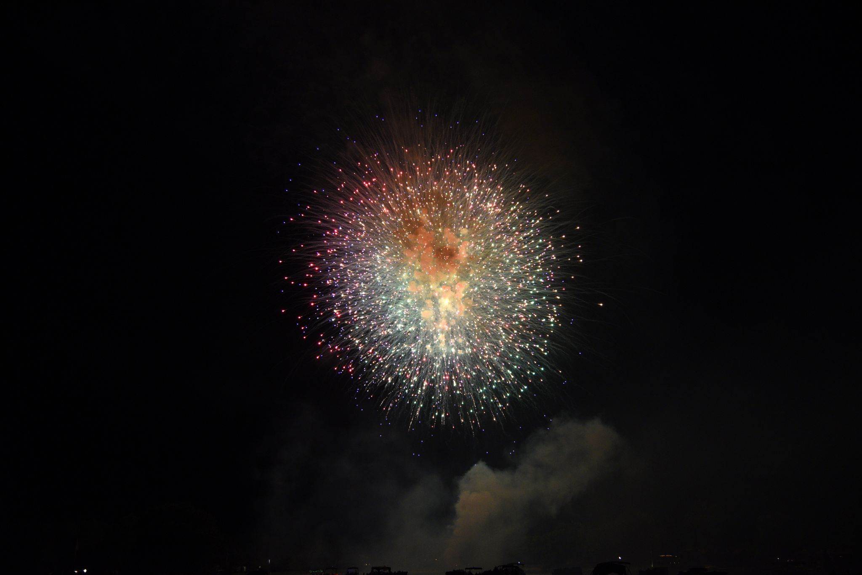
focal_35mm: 50
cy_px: 288
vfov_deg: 27.0
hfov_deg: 39.6
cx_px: 431
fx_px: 1198
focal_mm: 50
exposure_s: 1/160
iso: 1250
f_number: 4
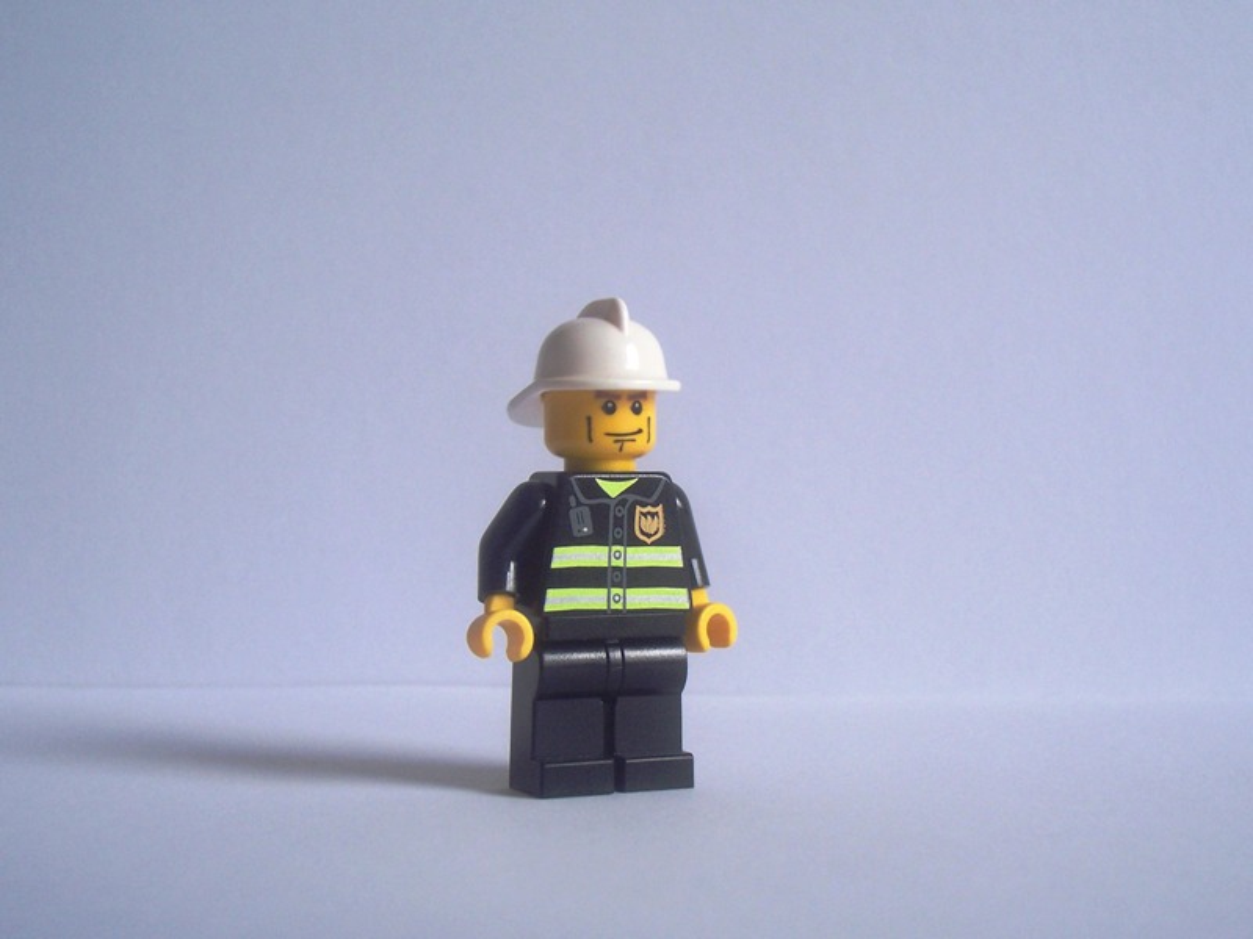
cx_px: 626
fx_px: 1918
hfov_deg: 36.2
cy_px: 470
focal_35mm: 53
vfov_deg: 27.5
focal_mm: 8.6
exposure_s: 1/45
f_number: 3.4
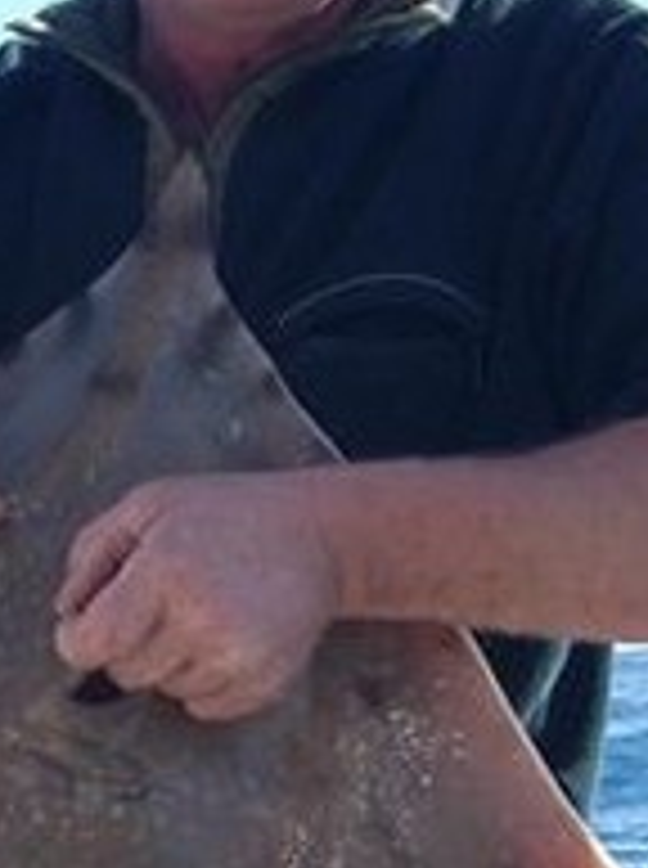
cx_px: 99
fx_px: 3030
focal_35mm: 121
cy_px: 747
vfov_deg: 16.1
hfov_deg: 12.1
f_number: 5.6
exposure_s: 1/136
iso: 64
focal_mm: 6.2
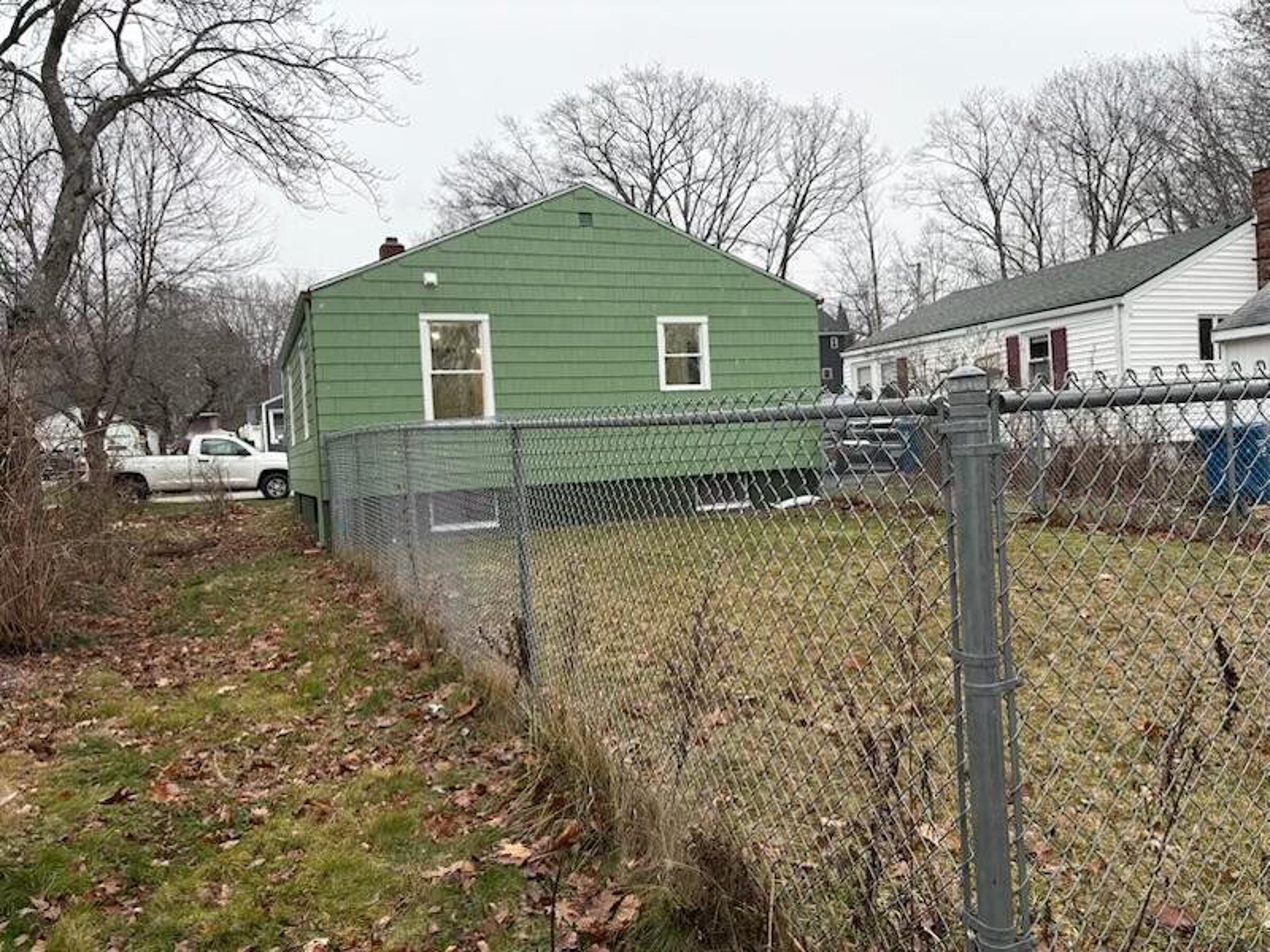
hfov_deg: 67.3
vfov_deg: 53.1
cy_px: 476
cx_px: 635
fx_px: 954
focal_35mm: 26
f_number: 1.6
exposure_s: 1/122
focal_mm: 5.96
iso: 100
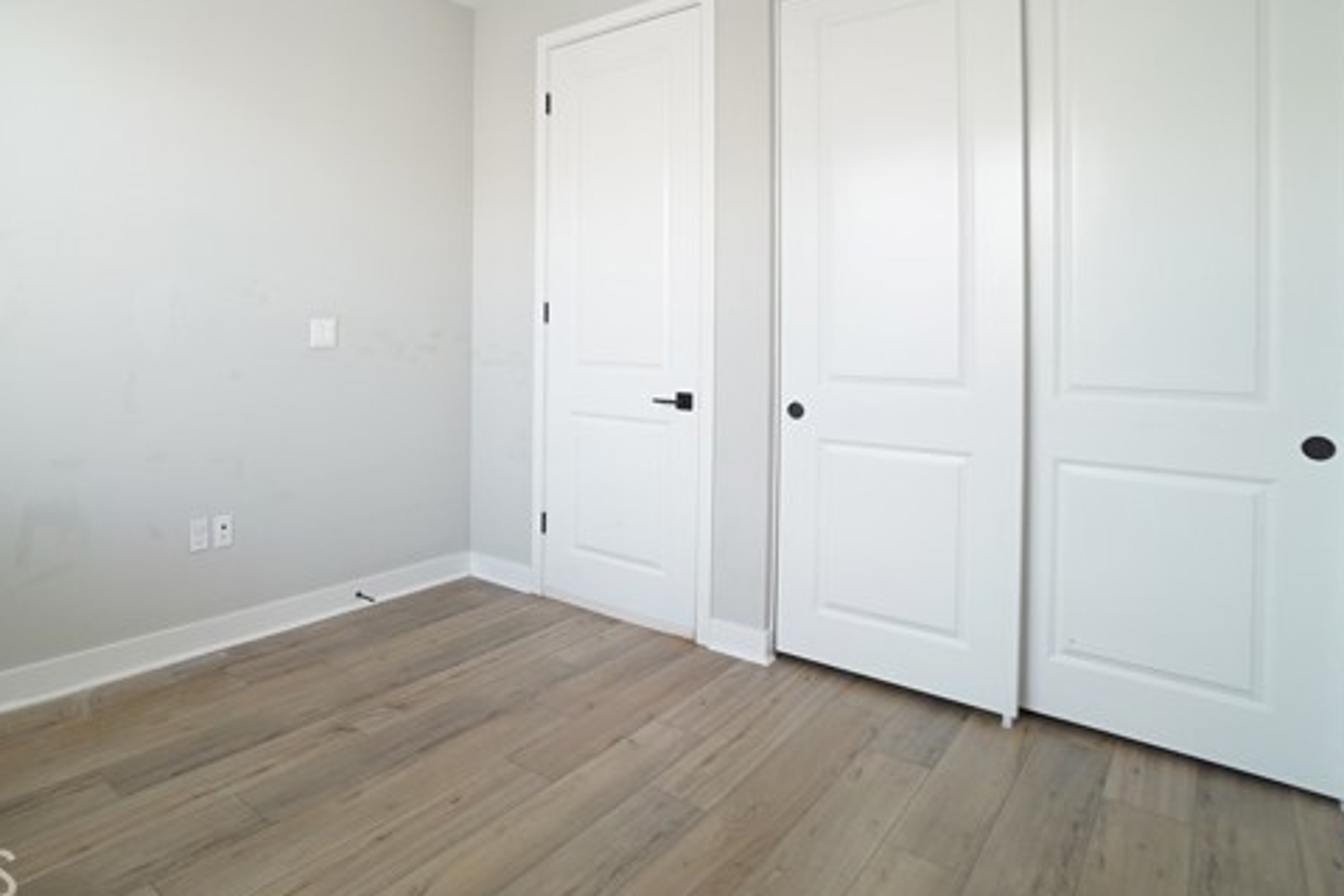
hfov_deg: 82.8
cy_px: 318
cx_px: 526
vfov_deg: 60.8
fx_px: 747
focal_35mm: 20
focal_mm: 10
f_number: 4.5
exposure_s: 1/20
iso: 800
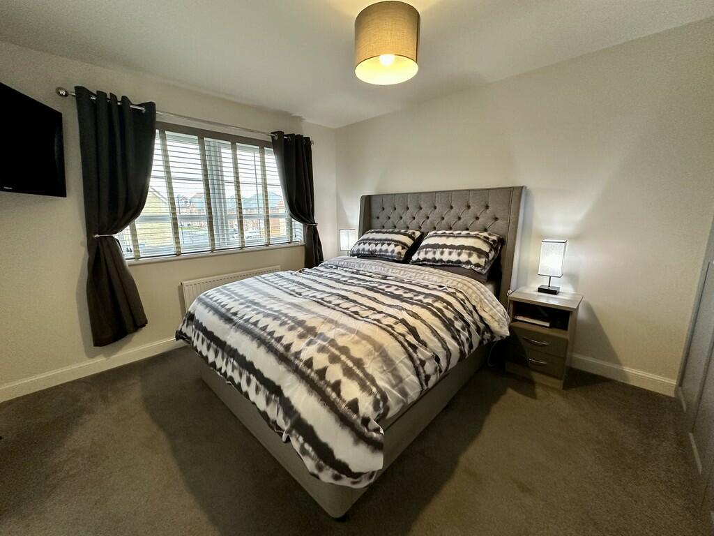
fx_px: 289
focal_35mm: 14
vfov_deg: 85.7
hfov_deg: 102.1
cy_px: 268
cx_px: 357
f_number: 2.2
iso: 320
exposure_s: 1/100
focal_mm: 2.22
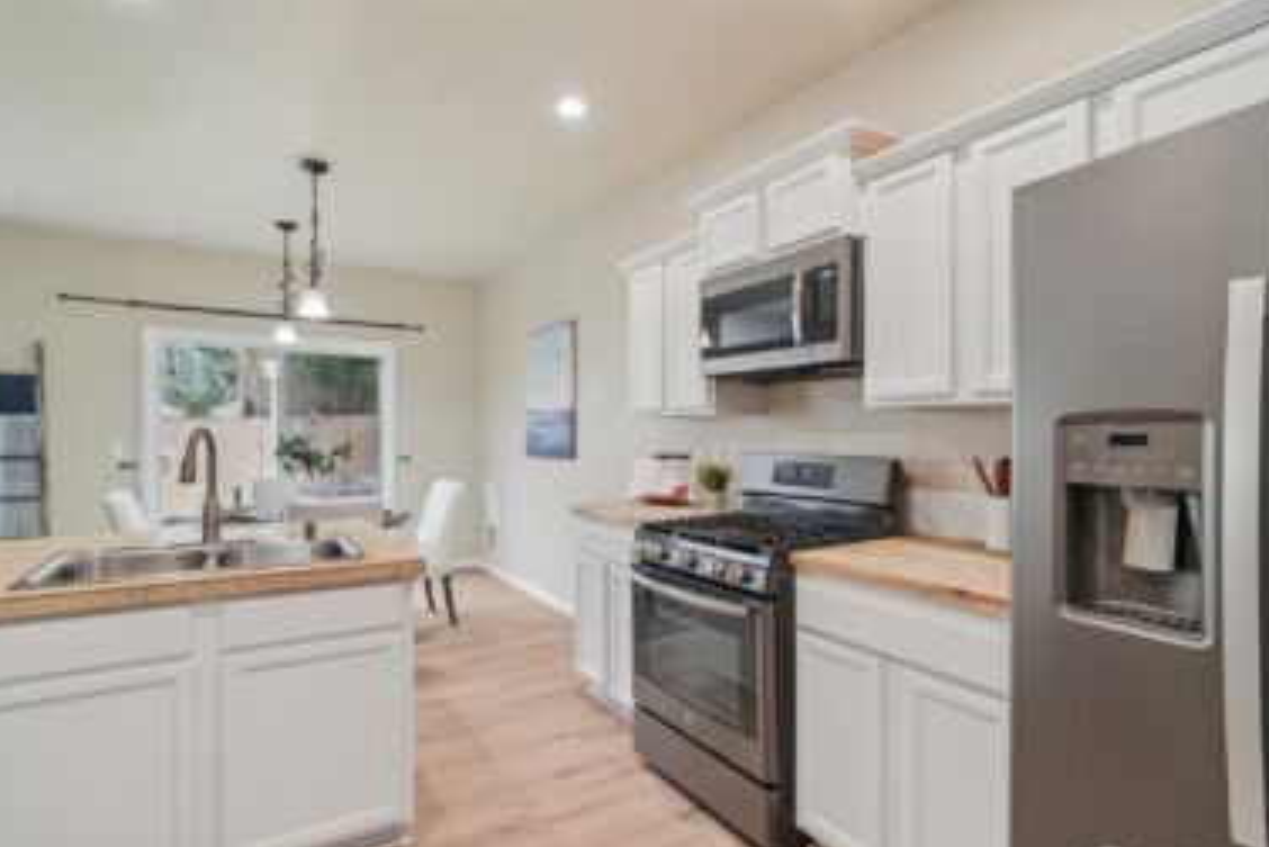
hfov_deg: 93.2
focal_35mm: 17
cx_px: 608
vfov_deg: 70.4
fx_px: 599
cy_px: 447
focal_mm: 16
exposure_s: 1/30
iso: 1600
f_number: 8
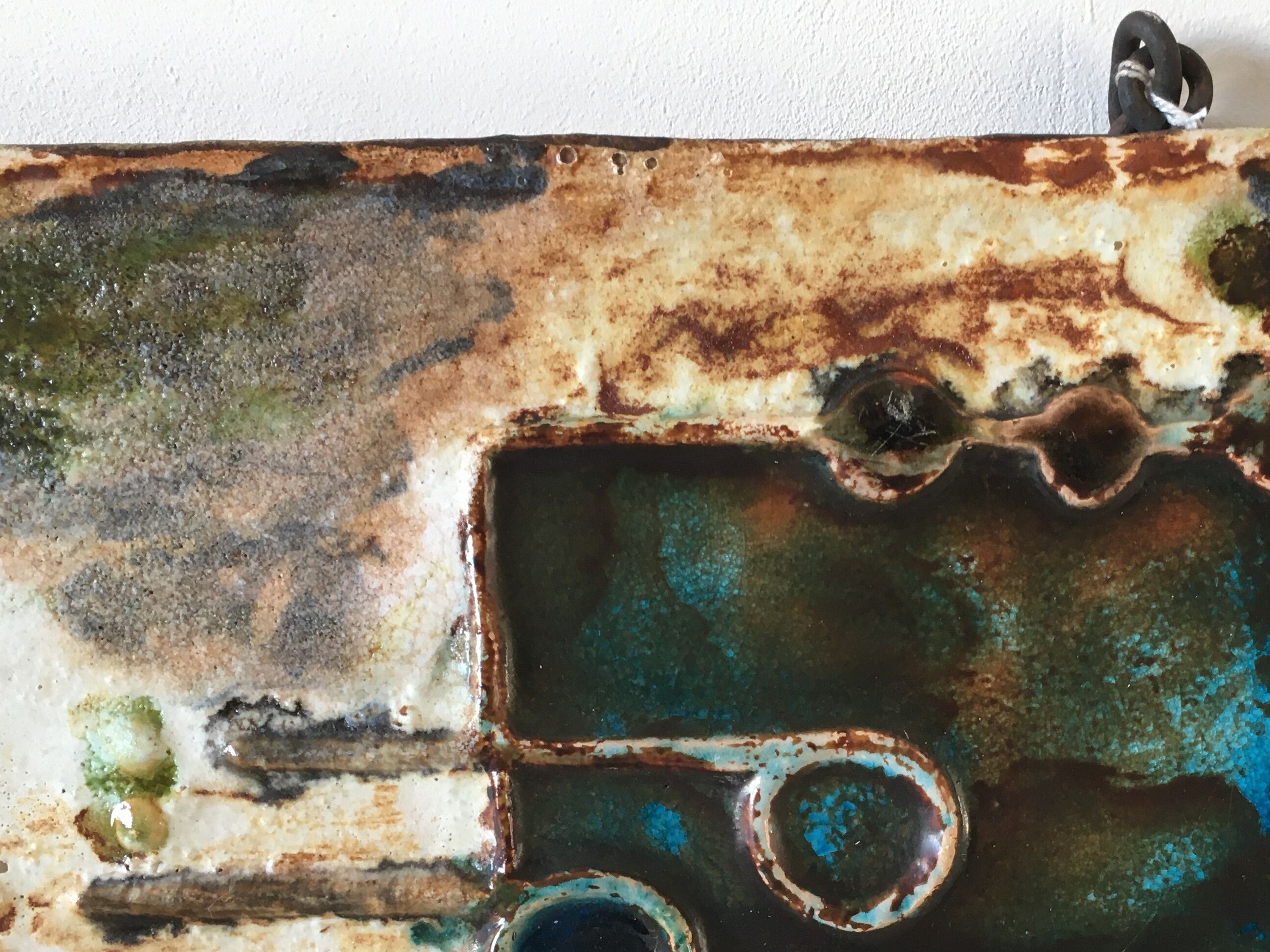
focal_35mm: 45
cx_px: 877
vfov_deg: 31.7
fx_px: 1651
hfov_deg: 41.4
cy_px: 700
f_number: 2.2
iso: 80
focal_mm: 4.15
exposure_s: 1/33
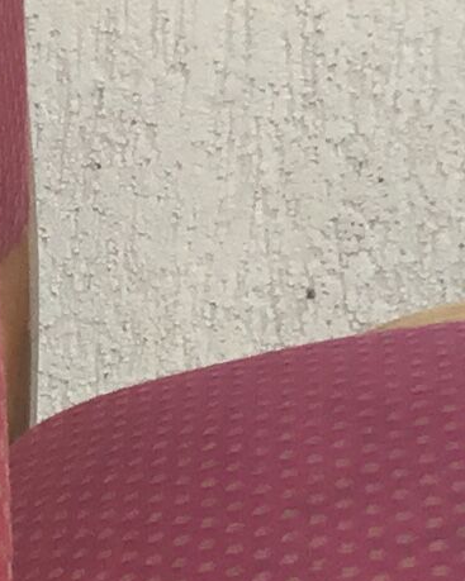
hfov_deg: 6.9
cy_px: 790
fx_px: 3700
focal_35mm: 215
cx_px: -578
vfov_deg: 8.8
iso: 25
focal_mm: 3.3
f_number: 2.4
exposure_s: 1/272
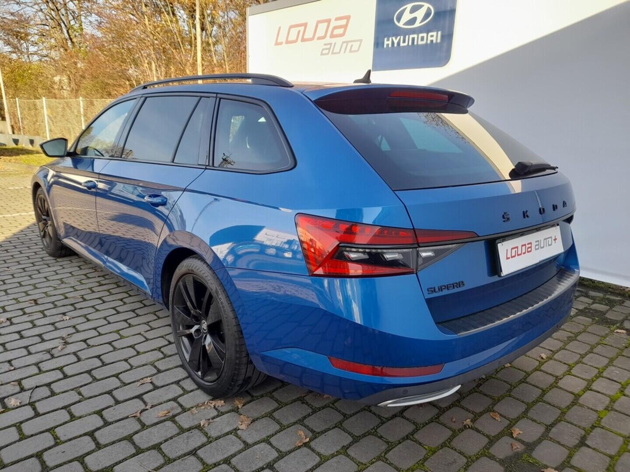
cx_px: 315
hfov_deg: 69.4
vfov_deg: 54.9
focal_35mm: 25
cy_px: 236
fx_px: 455
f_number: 2
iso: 20
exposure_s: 1/100
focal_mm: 4.6
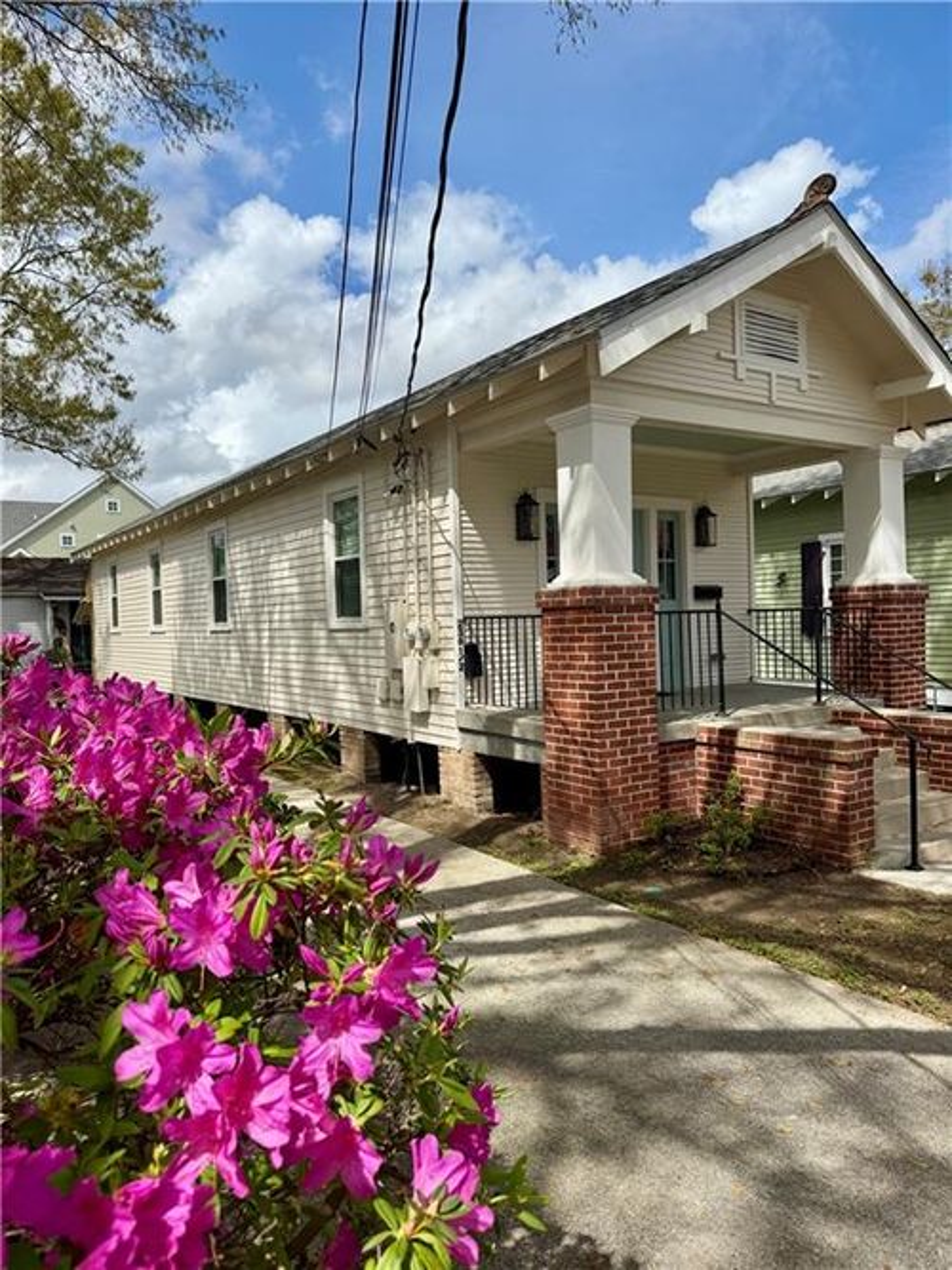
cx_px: 476
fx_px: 880
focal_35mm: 24
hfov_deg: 56.8
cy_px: 635
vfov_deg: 71.6
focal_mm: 6.76
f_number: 1.78
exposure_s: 1/5714
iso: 80
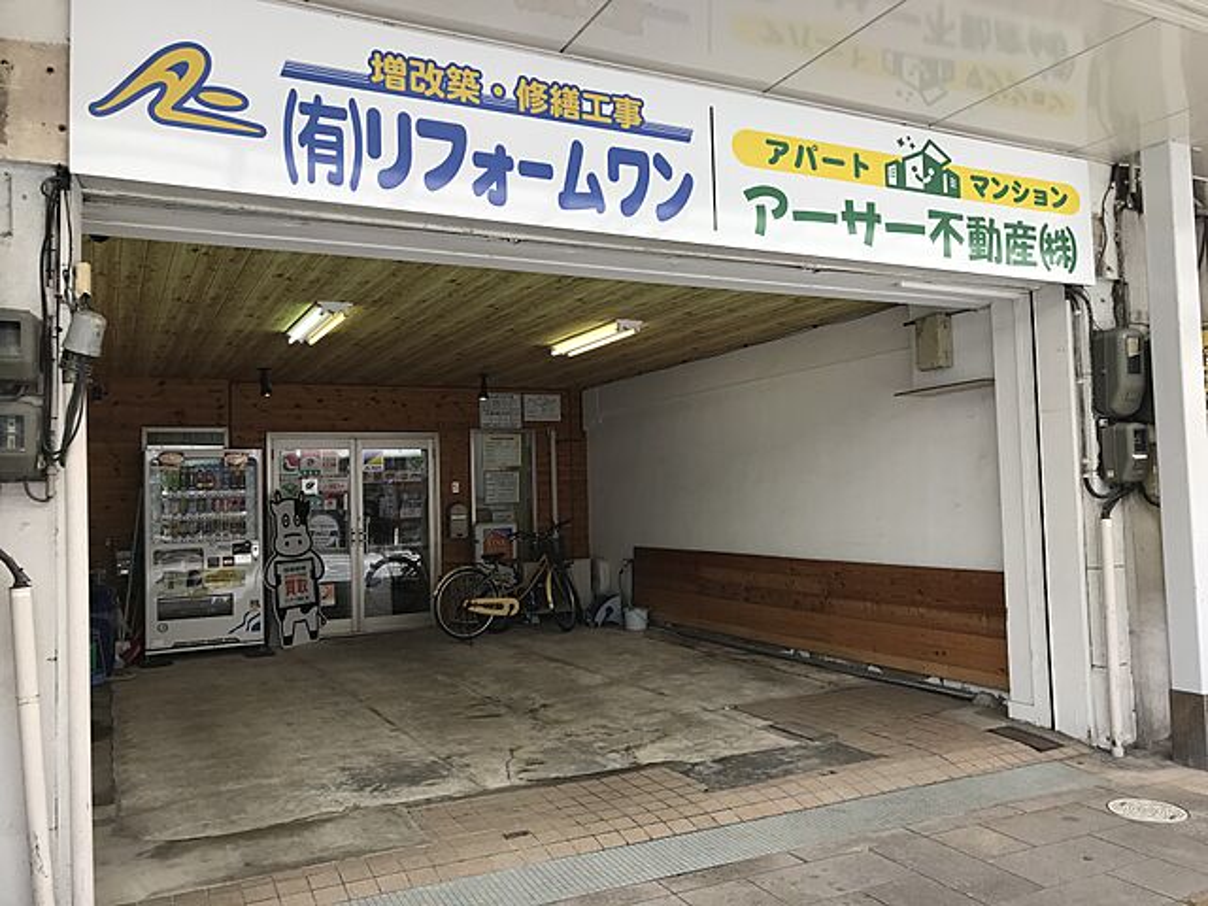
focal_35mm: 28
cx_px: 604
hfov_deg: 63.4
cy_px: 453
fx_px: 977
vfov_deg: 49.7
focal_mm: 3.99
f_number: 1.8
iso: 20
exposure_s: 1/402
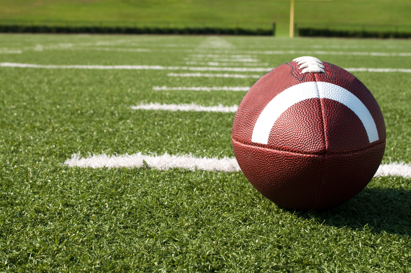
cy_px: 136
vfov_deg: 18.1
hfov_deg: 27.0
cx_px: 206
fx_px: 855
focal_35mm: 75
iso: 200
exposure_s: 1/200
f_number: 11
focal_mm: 50
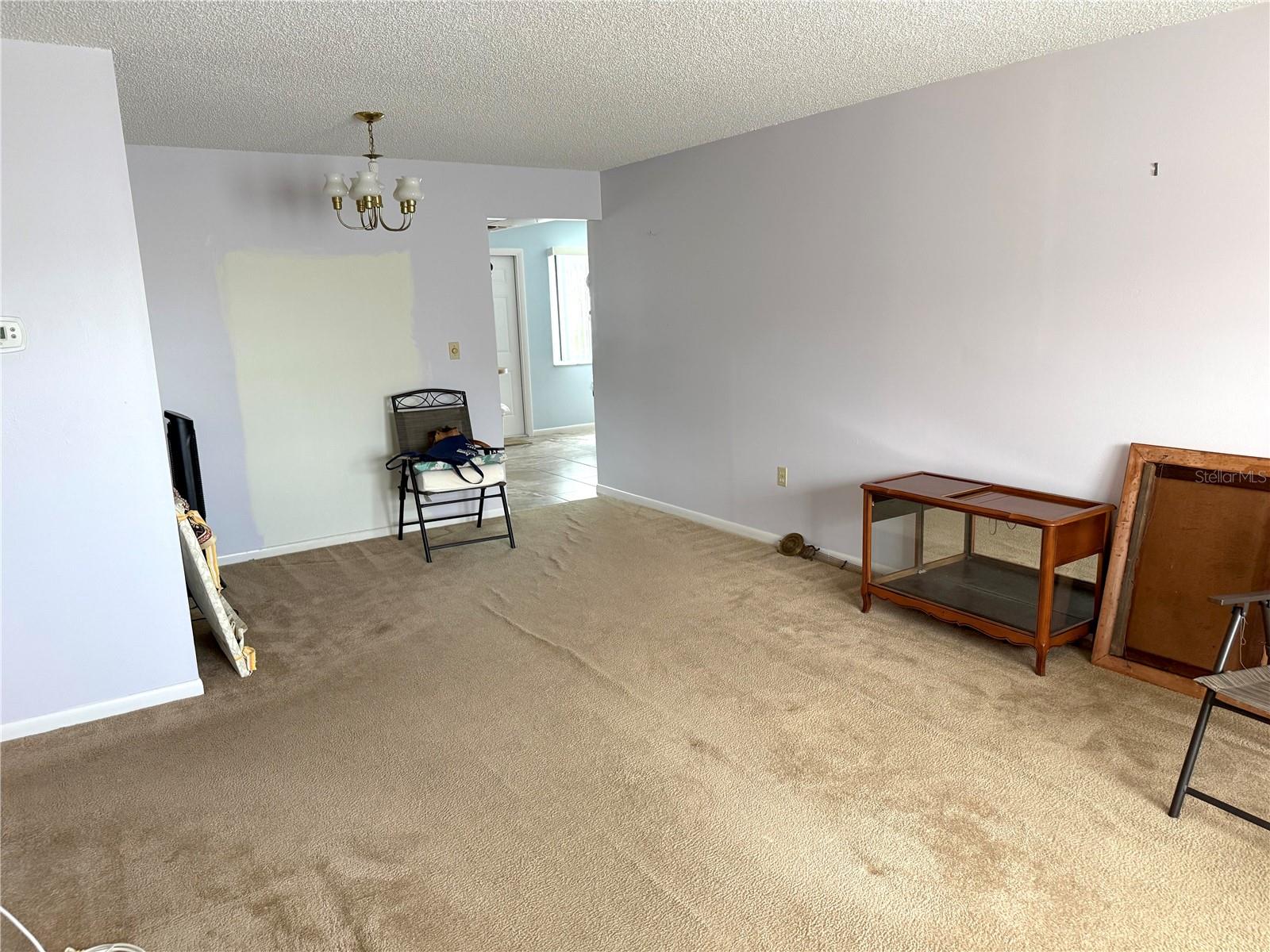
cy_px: 476
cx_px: 635
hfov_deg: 71.6
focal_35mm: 24
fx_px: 881
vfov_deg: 56.8
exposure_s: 1/60
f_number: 1.78
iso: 250
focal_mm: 6.76
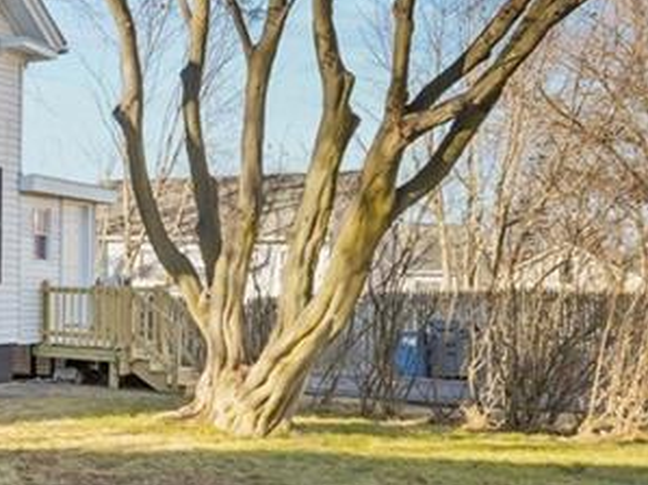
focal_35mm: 56
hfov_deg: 26.4
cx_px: -286
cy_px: 236
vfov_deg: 26.1
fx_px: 1048
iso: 400
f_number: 9
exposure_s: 1/100
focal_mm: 11.4
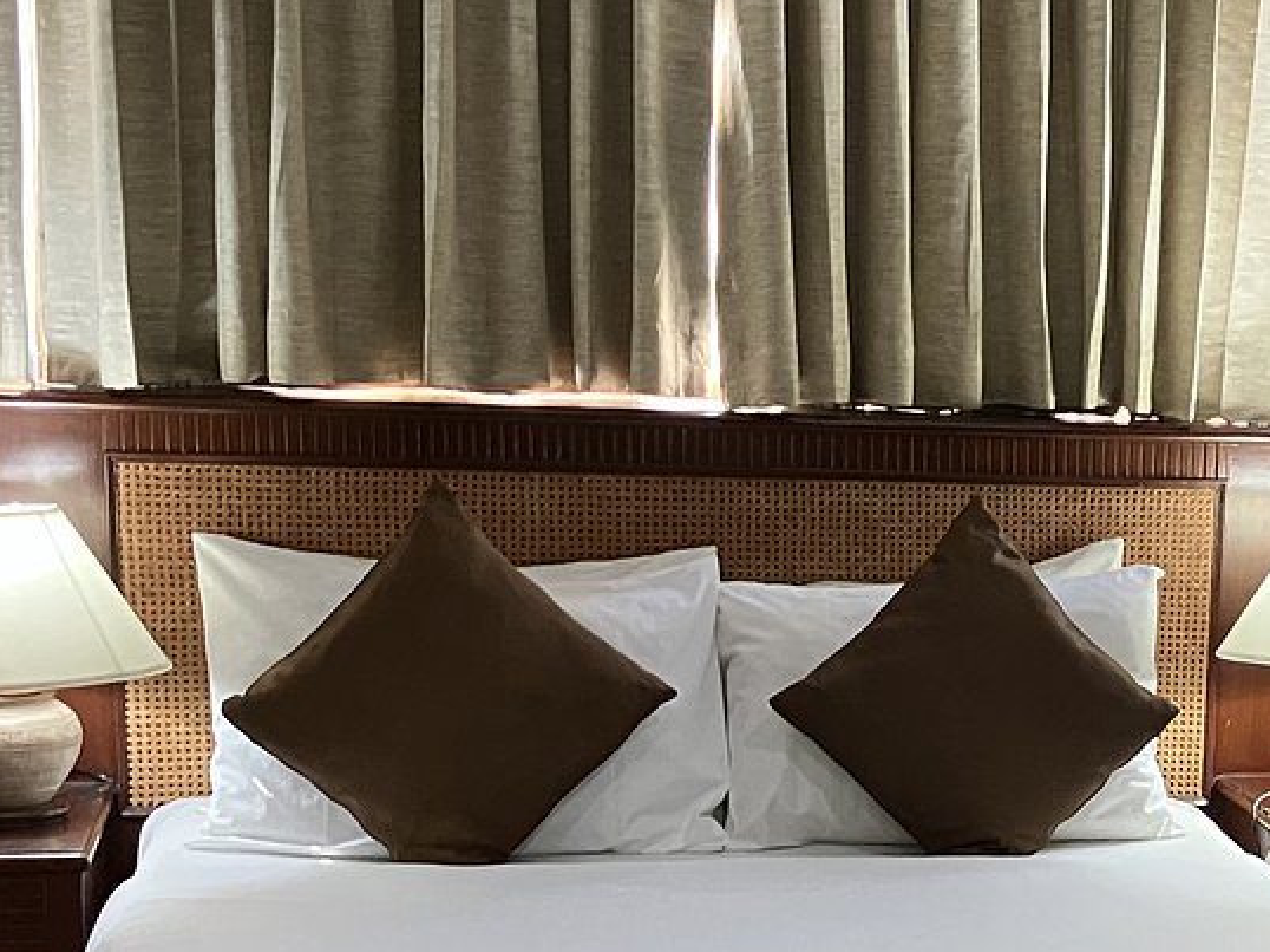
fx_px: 2934
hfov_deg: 23.4
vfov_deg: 18.1
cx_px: 1261
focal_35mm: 80
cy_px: 898
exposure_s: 1/25
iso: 320
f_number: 1.8
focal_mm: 3.99
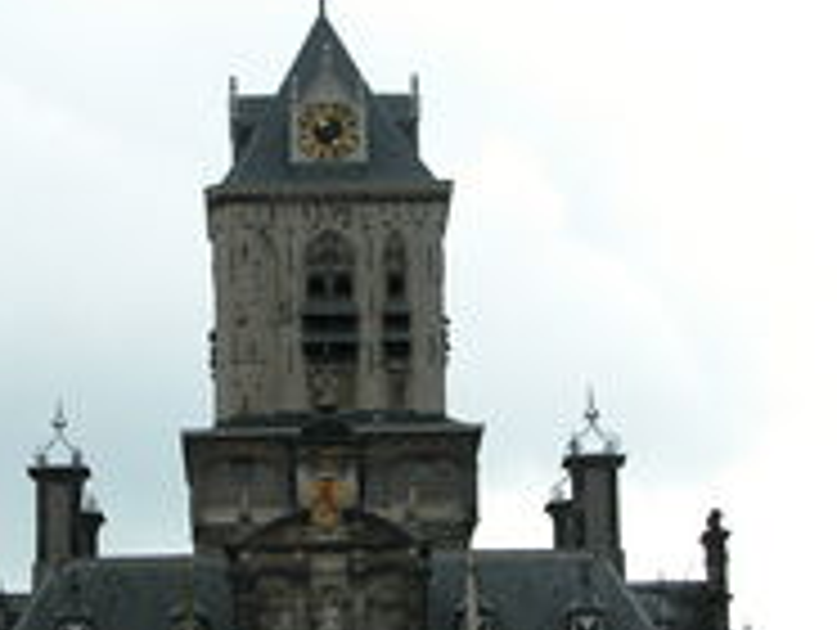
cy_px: 364
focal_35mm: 148
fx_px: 3583
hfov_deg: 13.3
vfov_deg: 10.0
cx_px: 302
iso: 100
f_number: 4.7
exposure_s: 1/178
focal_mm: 17.8
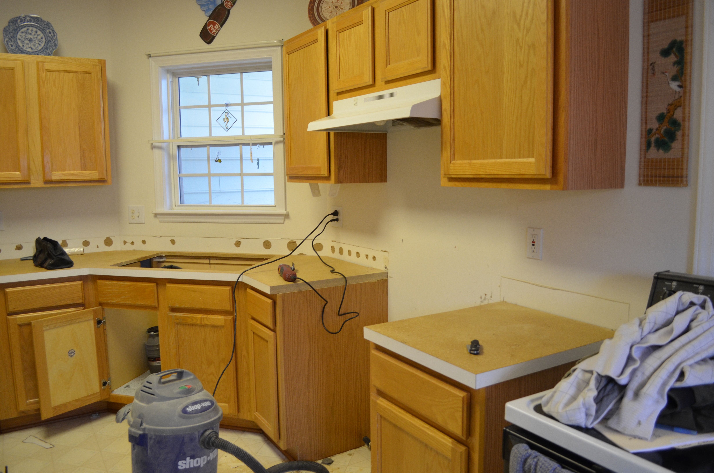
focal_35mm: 27
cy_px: 236
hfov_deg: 67.5
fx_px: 534
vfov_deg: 47.7
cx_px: 357
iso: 720
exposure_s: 1/60
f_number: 4
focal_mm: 18
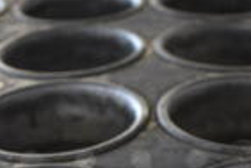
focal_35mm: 117
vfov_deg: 11.3
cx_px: 141
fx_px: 816
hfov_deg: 17.5
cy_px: 232
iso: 1100
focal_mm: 18
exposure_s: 1/125
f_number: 3.5
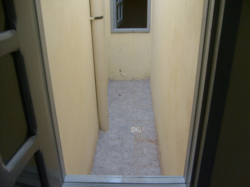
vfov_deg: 40.7
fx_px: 253
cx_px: 125
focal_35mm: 35
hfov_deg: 52.6
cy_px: 94
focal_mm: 5.8
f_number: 2.8
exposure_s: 1/125
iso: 80
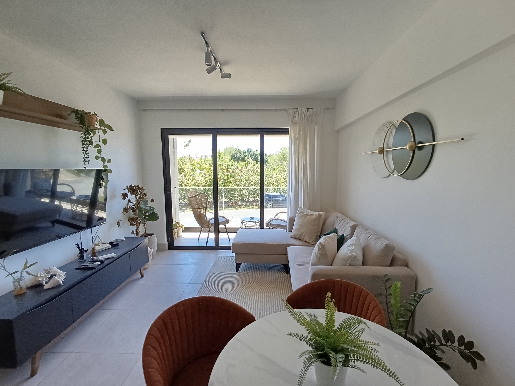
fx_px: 238
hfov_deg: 94.5
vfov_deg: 78.1
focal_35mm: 16
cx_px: 258
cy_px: 193
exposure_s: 1/99.9
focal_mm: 1.65
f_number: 2.2
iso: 100
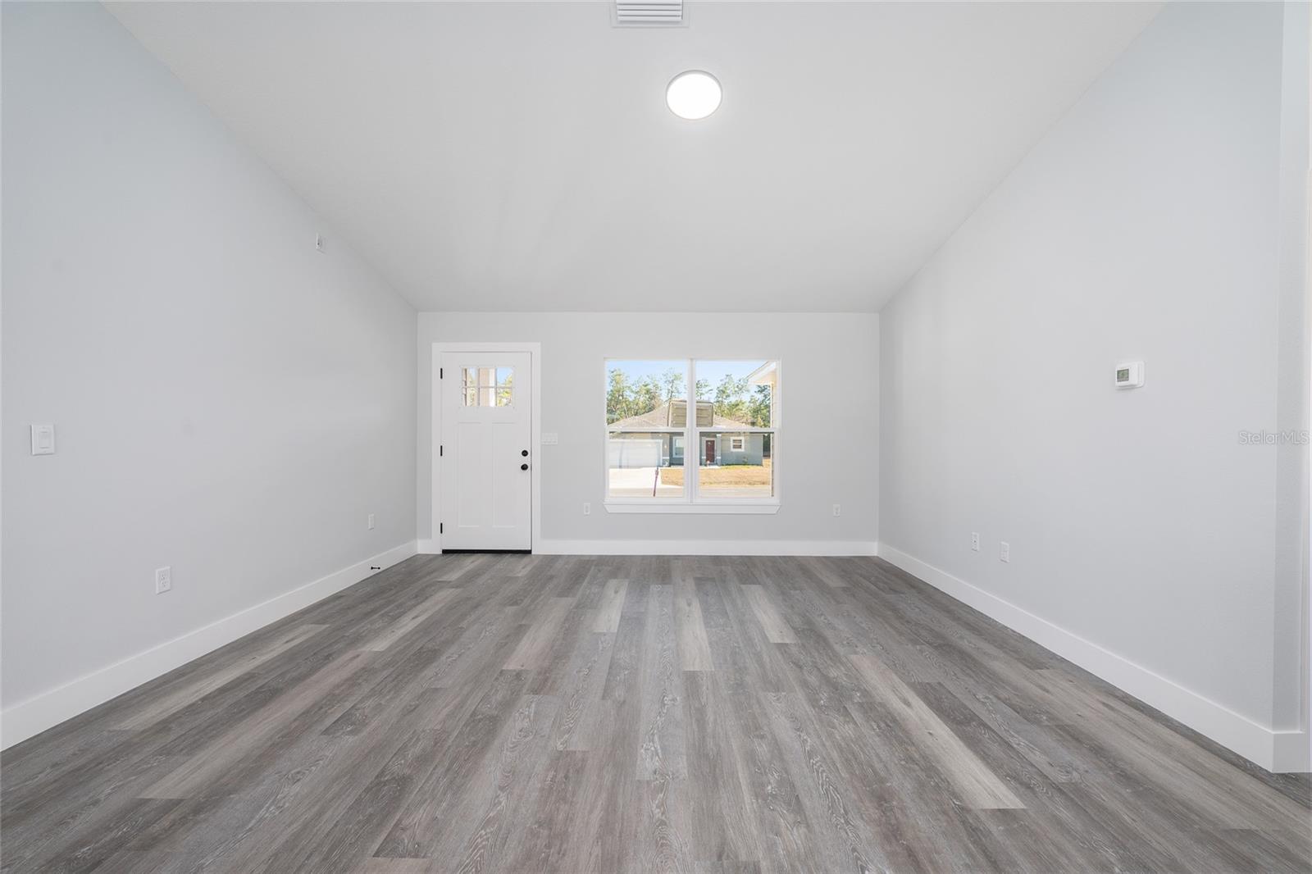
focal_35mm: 14
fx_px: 510
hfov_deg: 104.3
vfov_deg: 81.2
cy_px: 437
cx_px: 656
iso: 400
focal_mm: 14
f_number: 7.1
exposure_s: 1/13
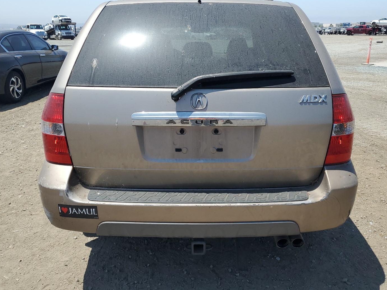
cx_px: 206
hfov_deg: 59.9
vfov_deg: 46.7
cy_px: 133
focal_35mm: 30
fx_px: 335
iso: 50
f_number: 1.5
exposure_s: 1/3333
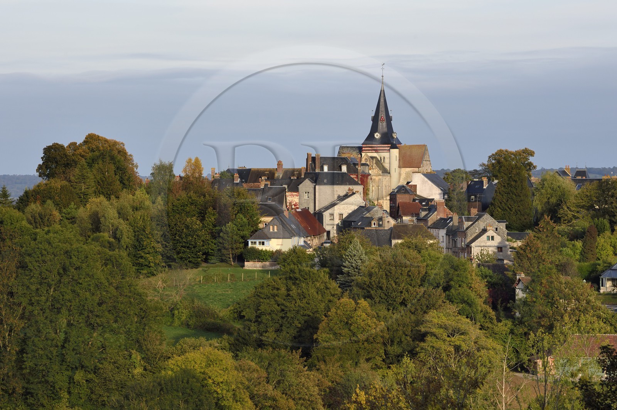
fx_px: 3425
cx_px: 308
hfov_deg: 10.3
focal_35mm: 200
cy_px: 205
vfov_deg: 6.9
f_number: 9
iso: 200
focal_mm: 200
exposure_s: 1/200
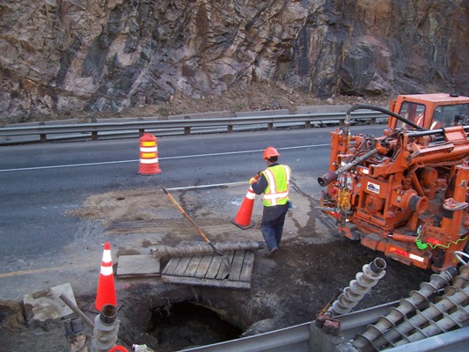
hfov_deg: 53.9
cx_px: 234
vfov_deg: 41.8
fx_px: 461
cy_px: 176
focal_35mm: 34
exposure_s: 1/60
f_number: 2.7
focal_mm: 5.6
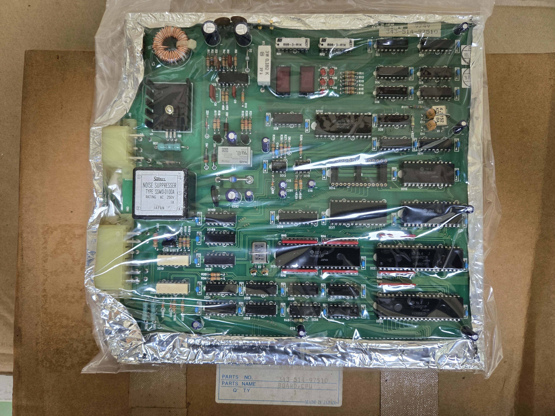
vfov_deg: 58.9
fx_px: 369
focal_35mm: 23
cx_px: 278
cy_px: 208
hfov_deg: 73.9
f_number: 1.8
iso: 250
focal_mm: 5.4
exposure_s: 1/120
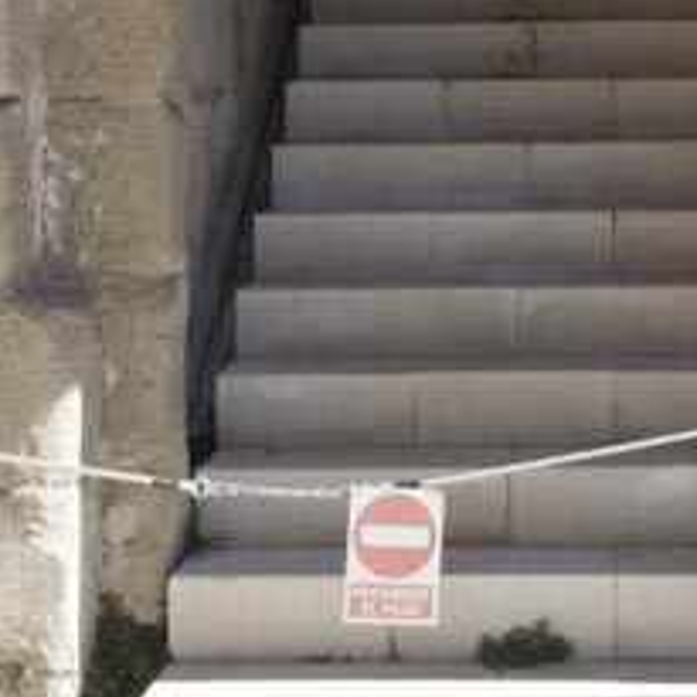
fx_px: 2188
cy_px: -85
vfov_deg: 17.4
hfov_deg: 18.0
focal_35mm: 96
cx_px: 503
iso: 200
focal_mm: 31
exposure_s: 1/15
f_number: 25
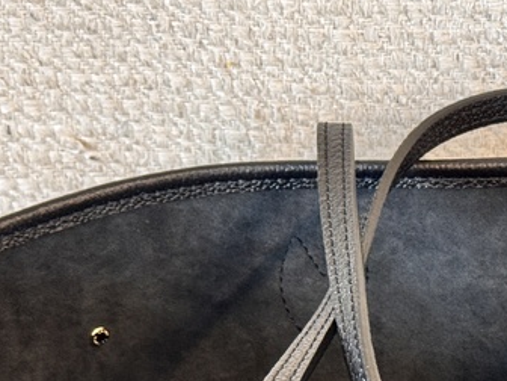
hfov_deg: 13.4
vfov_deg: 10.2
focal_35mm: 144
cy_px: 401
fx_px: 2109
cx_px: 564
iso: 250
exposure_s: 1/50
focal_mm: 6.76
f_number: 1.78
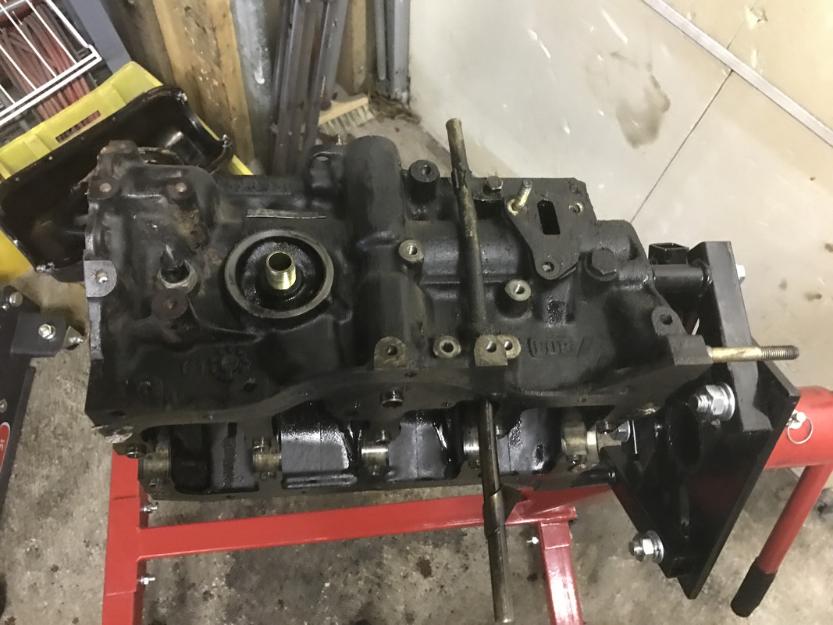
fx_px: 674
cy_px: 312
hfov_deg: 63.4
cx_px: 416
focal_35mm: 28
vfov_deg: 49.7
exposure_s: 1/5
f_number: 1.8
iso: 80
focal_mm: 3.99
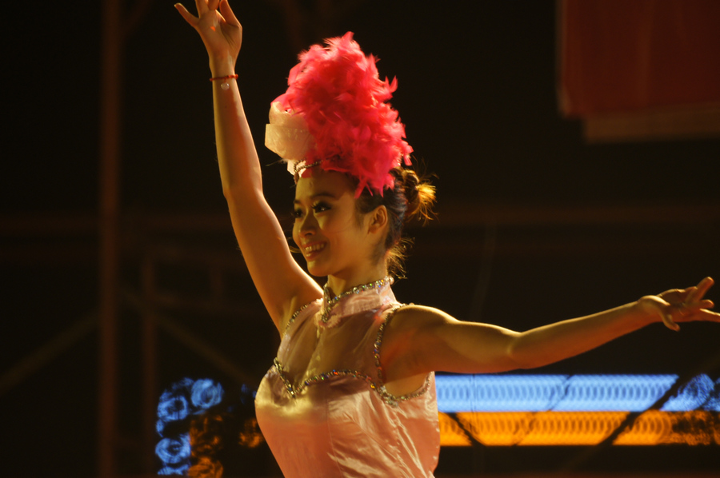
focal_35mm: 750
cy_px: 239
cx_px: 360
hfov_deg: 2.8
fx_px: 14983
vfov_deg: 1.8
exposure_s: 1/15
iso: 400
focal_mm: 500
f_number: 8
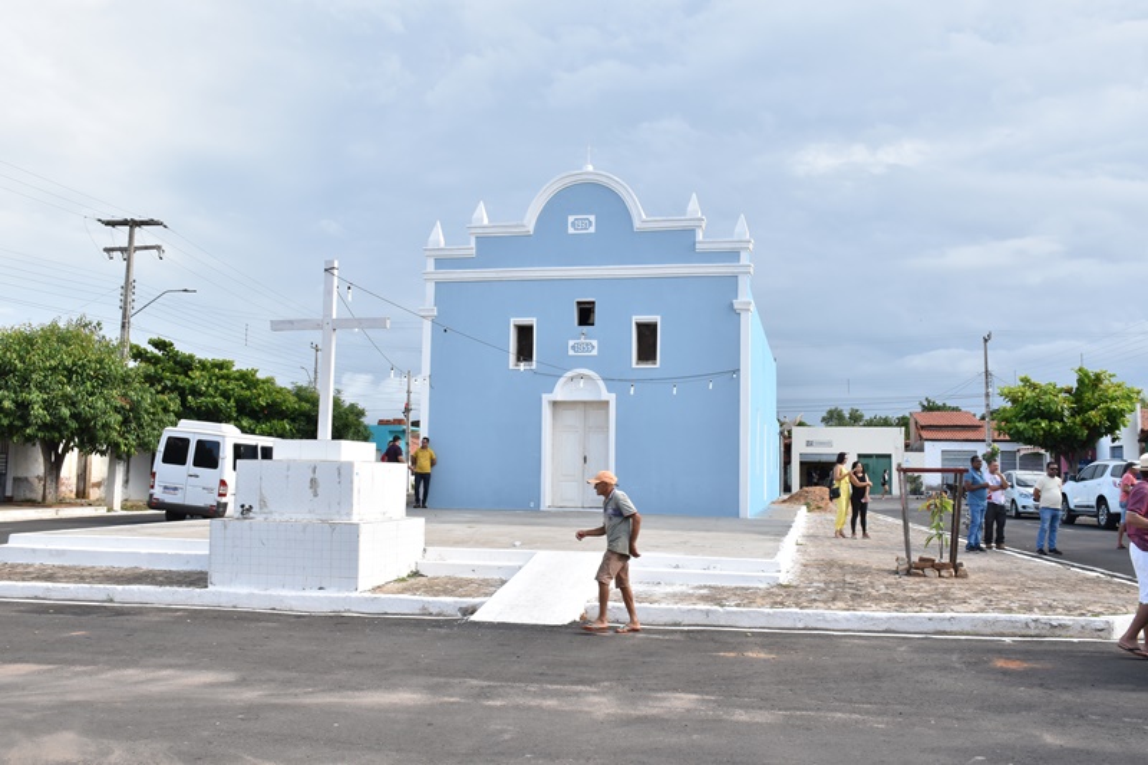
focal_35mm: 33
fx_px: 1052
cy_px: 382
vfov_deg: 40.0
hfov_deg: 57.2
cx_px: 574
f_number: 14
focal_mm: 22
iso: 400
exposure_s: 1/125
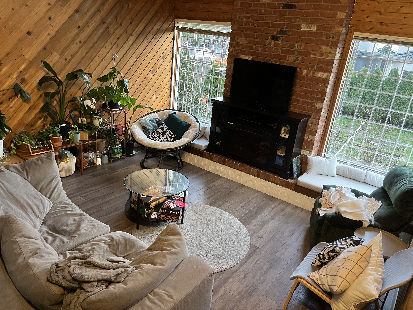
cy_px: 155
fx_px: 310
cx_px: 206
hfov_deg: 67.3
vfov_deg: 53.1
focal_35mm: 26
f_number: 1.6
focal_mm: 5.1
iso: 250
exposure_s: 1/60
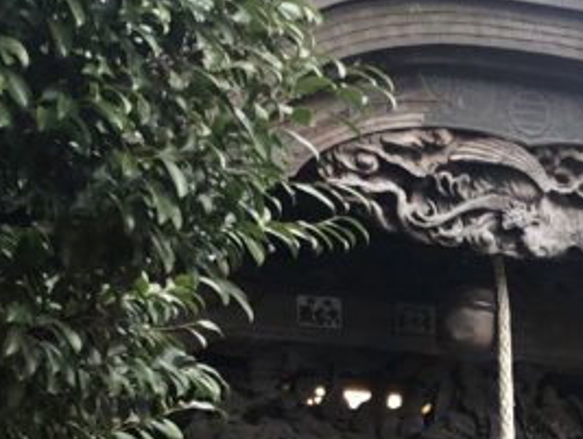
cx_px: 596
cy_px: 616
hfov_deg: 14.4
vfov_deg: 10.8
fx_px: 2260
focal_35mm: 134
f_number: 1.8
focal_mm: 4
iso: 25
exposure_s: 1/30
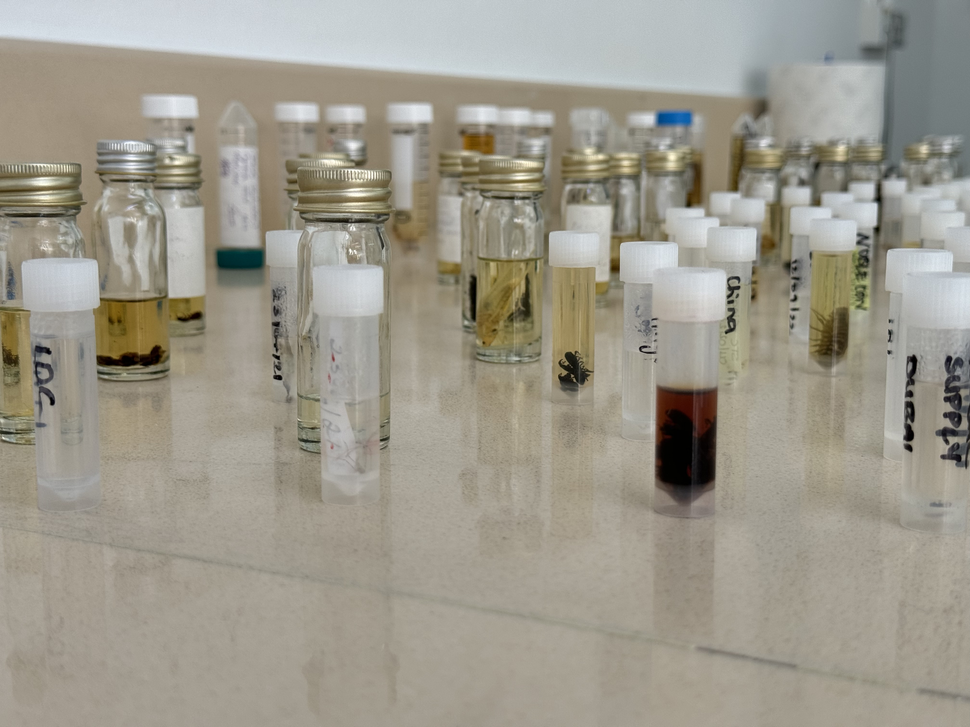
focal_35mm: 48
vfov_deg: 30.3
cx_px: 485
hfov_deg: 39.7
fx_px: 1345
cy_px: 364
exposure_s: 1/121
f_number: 1.78
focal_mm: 6.76
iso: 64
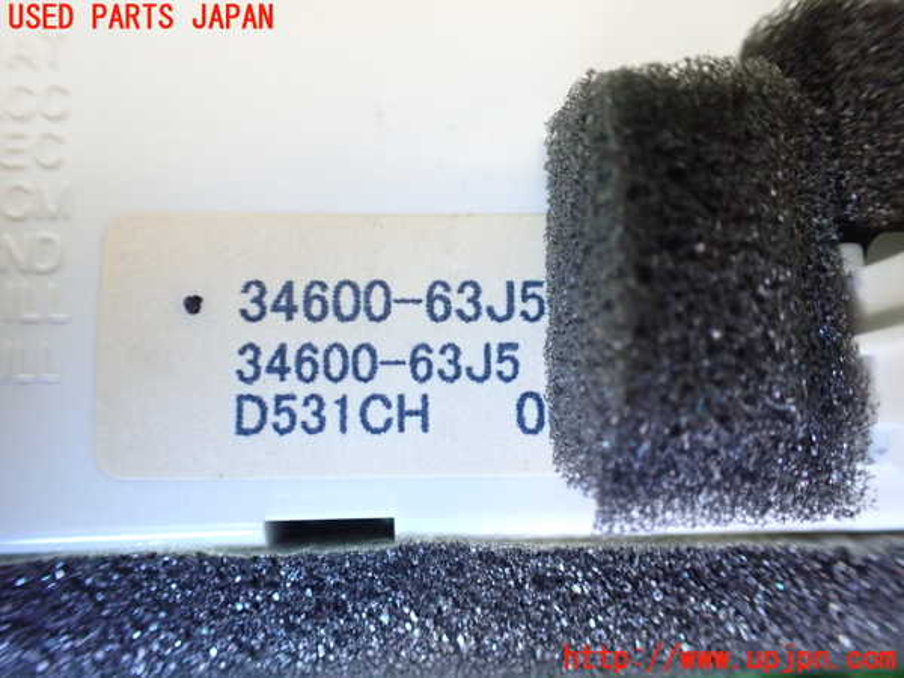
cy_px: 339
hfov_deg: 60.0
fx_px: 783
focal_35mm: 30
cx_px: 452
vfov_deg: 46.8
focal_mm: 5.4
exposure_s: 1/50
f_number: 2.3
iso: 800
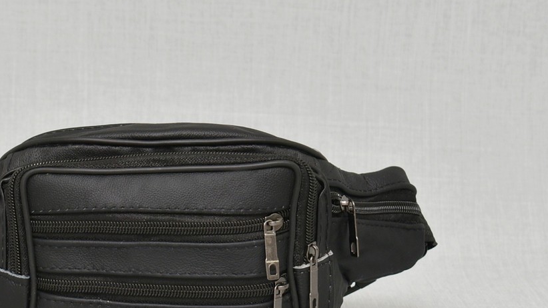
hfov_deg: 15.9
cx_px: 170
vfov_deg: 9.0
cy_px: 217
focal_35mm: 135
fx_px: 1959
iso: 100
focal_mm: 55
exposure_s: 1/60
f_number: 5.6
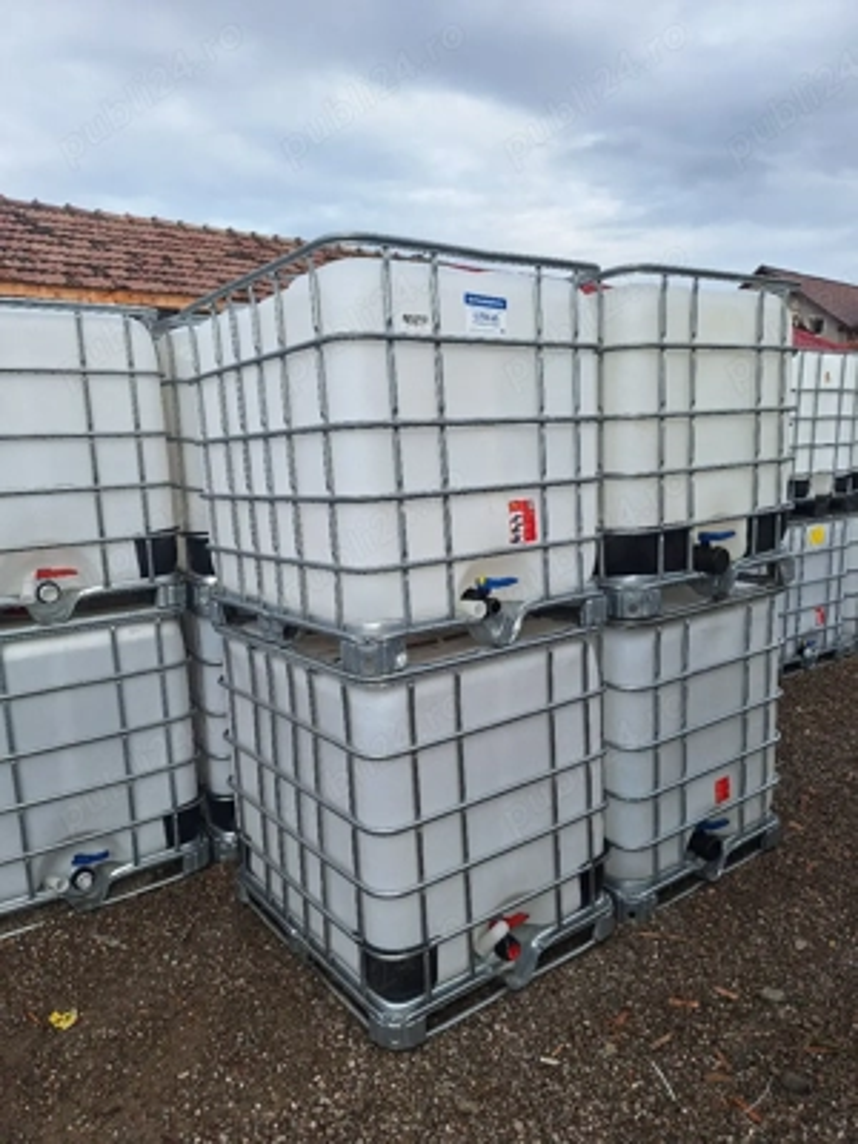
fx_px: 760
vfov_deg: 73.9
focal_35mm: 23
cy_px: 572
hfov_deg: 58.9
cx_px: 429
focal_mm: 5.54
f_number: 1.8
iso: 40
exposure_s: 1/769
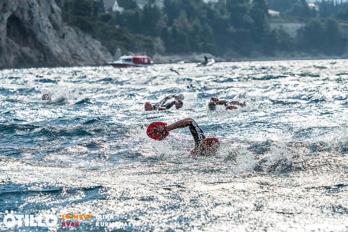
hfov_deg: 9.8
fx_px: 2030
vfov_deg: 6.5
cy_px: 116
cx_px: 174
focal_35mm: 210
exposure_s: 1/640
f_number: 5.6
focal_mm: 140
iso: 160
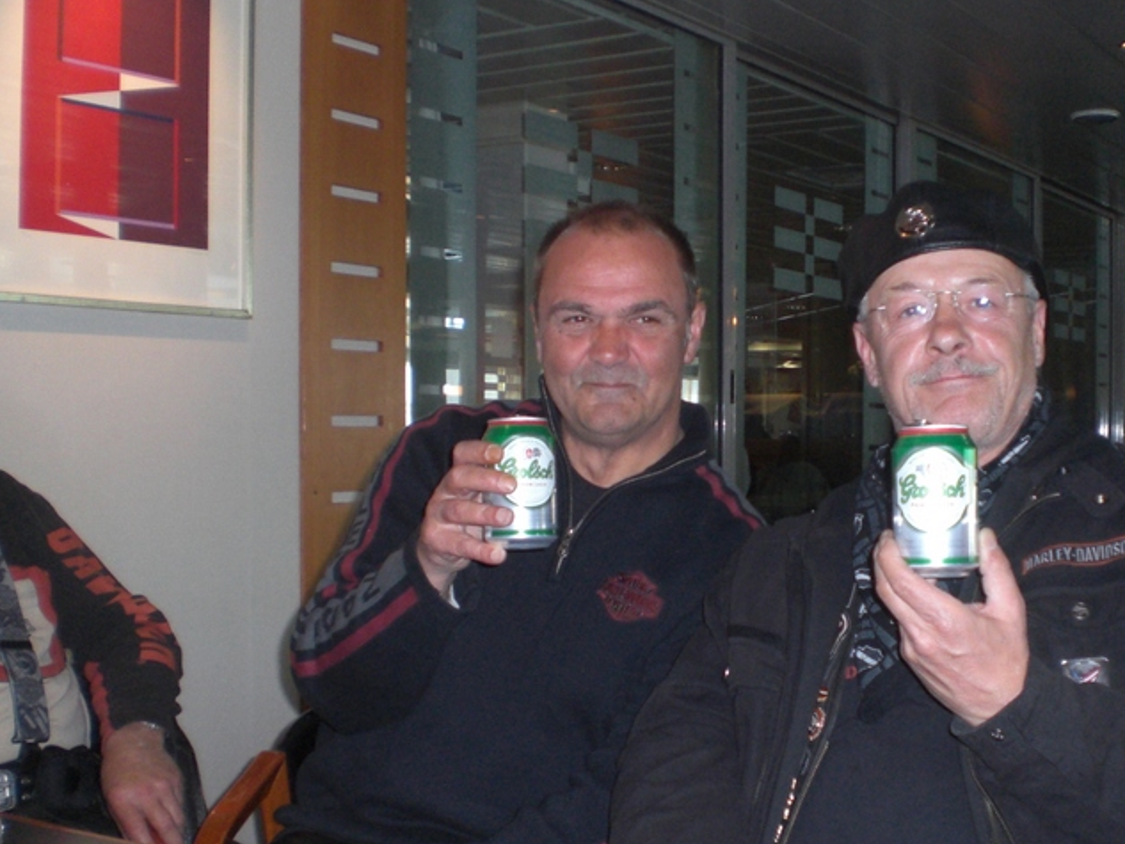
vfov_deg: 30.2
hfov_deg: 39.5
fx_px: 1560
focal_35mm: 48
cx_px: 672
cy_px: 471
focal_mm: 6.3
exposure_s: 1/60
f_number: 3.1
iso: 200
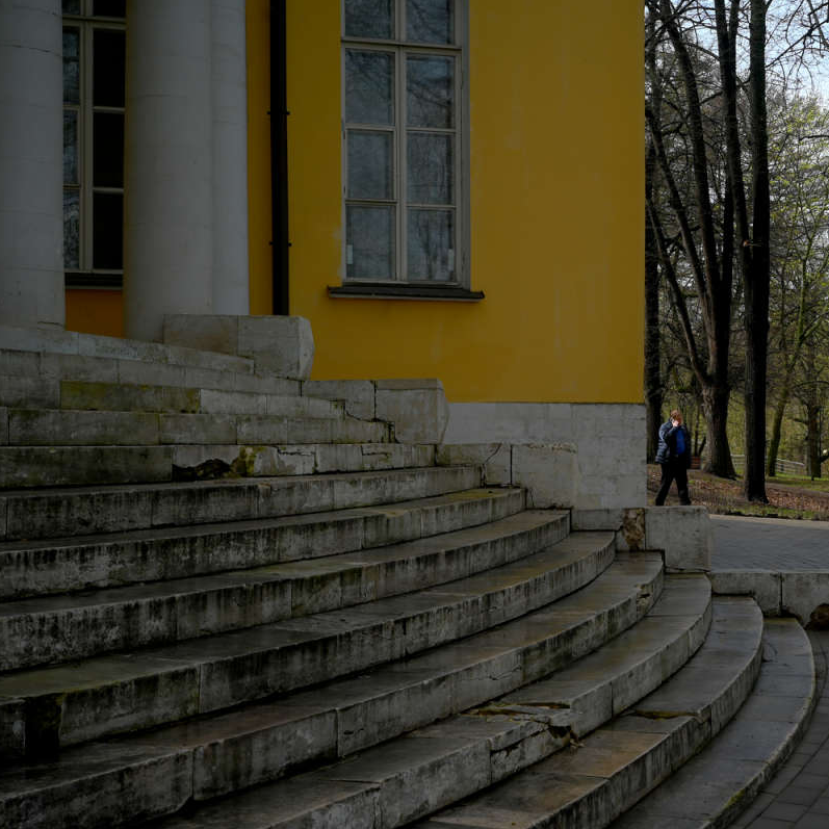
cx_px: 553
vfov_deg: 26.9
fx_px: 1734
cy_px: 414
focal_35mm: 64
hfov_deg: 26.7
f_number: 11
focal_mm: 50
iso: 100
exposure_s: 1/80
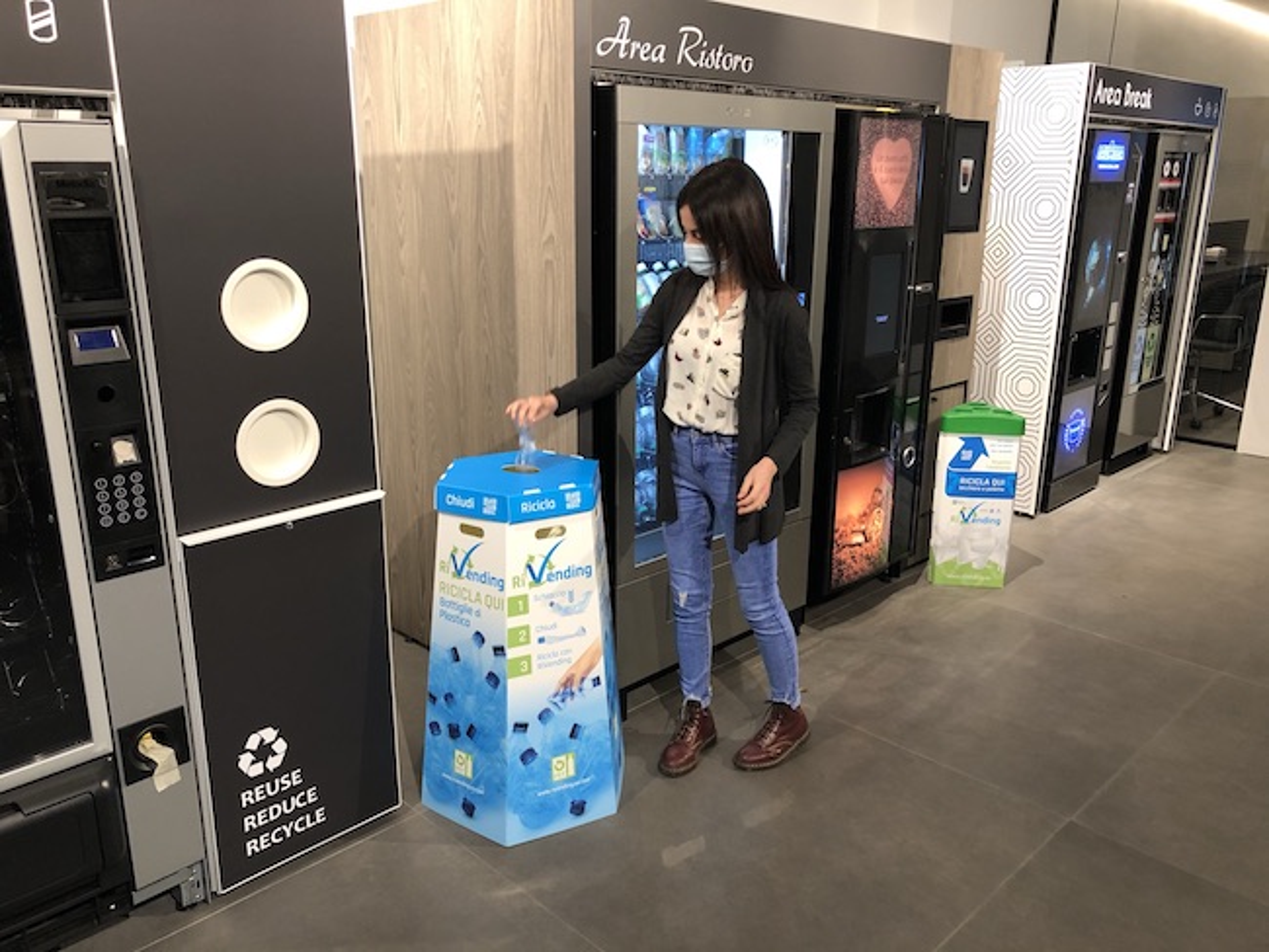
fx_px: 1027
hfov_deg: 63.4
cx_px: 634
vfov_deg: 49.8
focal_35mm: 28
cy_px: 476
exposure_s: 1/24
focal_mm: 4
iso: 40
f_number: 1.8
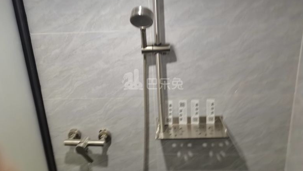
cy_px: 80
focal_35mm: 29
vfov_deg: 40.2
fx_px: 233
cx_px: 152
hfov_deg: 66.0
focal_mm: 5.58
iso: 800
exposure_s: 1/20
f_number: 1.8
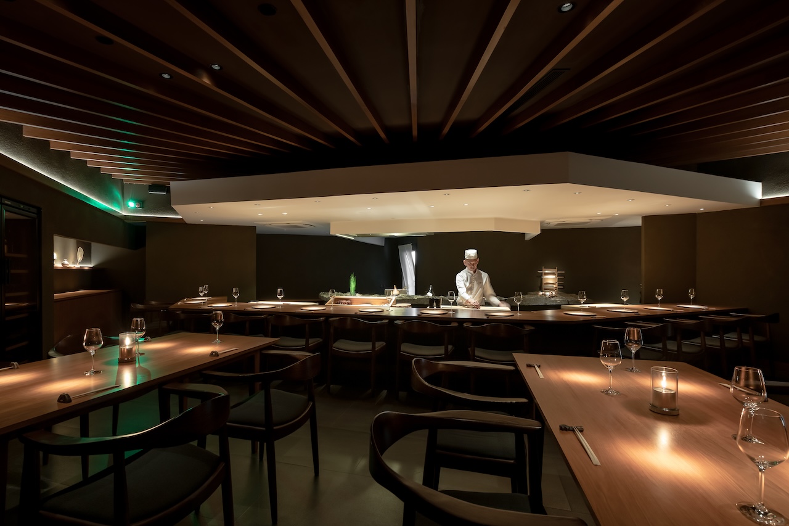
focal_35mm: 16
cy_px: 263
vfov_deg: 73.7
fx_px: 351
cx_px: 394
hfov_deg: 96.7
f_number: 5
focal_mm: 16
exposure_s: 1/5
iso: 400
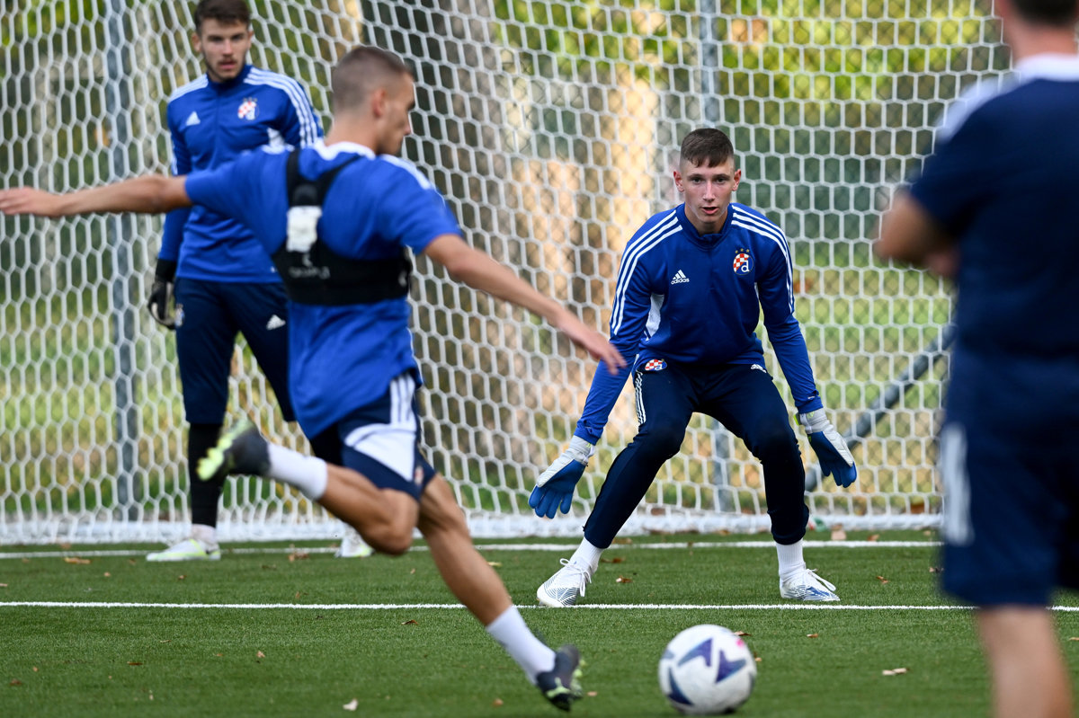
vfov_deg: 3.4
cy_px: 359
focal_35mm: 400
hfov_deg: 5.2
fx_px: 11983
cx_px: 540
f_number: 4
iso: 1000
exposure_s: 1/1000
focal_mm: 400
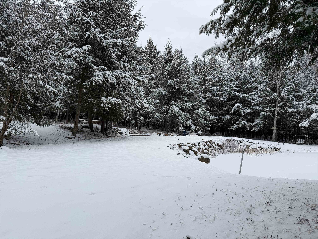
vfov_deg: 56.8
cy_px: 120
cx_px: 159
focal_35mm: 24
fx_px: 220
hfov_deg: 71.6
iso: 80
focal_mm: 6.76
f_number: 1.78
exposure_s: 1/2110
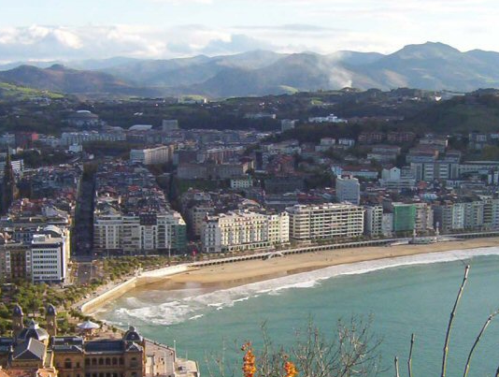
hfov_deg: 28.1
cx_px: 248
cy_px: 256
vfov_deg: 21.3
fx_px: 997
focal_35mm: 69
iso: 100
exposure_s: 1/303
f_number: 5.24
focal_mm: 5.54
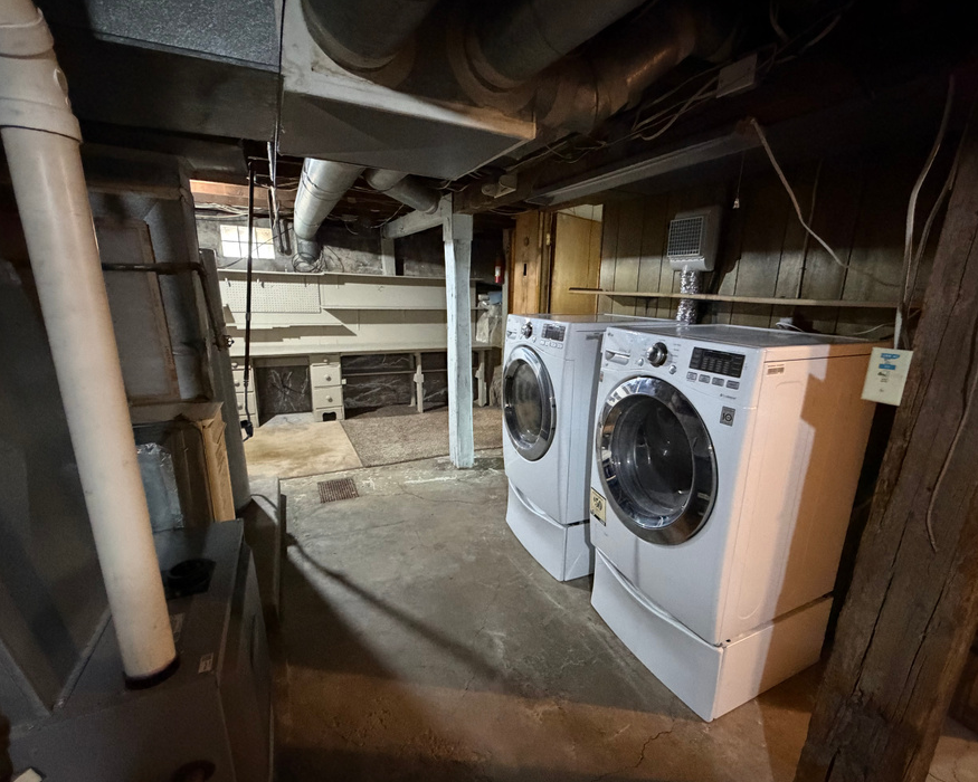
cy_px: 407
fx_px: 463
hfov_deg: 92.9
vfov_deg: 80.3
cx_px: 526
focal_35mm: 16
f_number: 2.2
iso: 1250
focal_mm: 2.22
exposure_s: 1/30
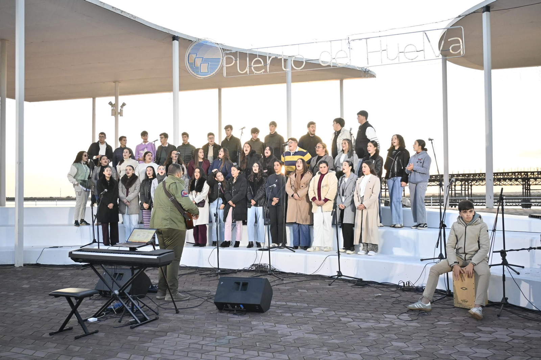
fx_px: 518
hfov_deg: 55.1
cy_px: 180
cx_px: 270
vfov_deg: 38.3
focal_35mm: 34
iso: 1250
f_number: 4.5
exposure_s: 1/320
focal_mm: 23
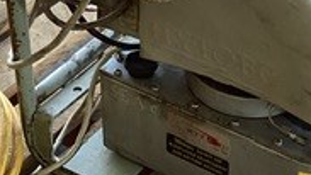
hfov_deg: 18.2
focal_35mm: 118
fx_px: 973
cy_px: 129
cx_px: 163
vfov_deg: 10.3
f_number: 2.4
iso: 80
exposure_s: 1/100
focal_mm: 3.3
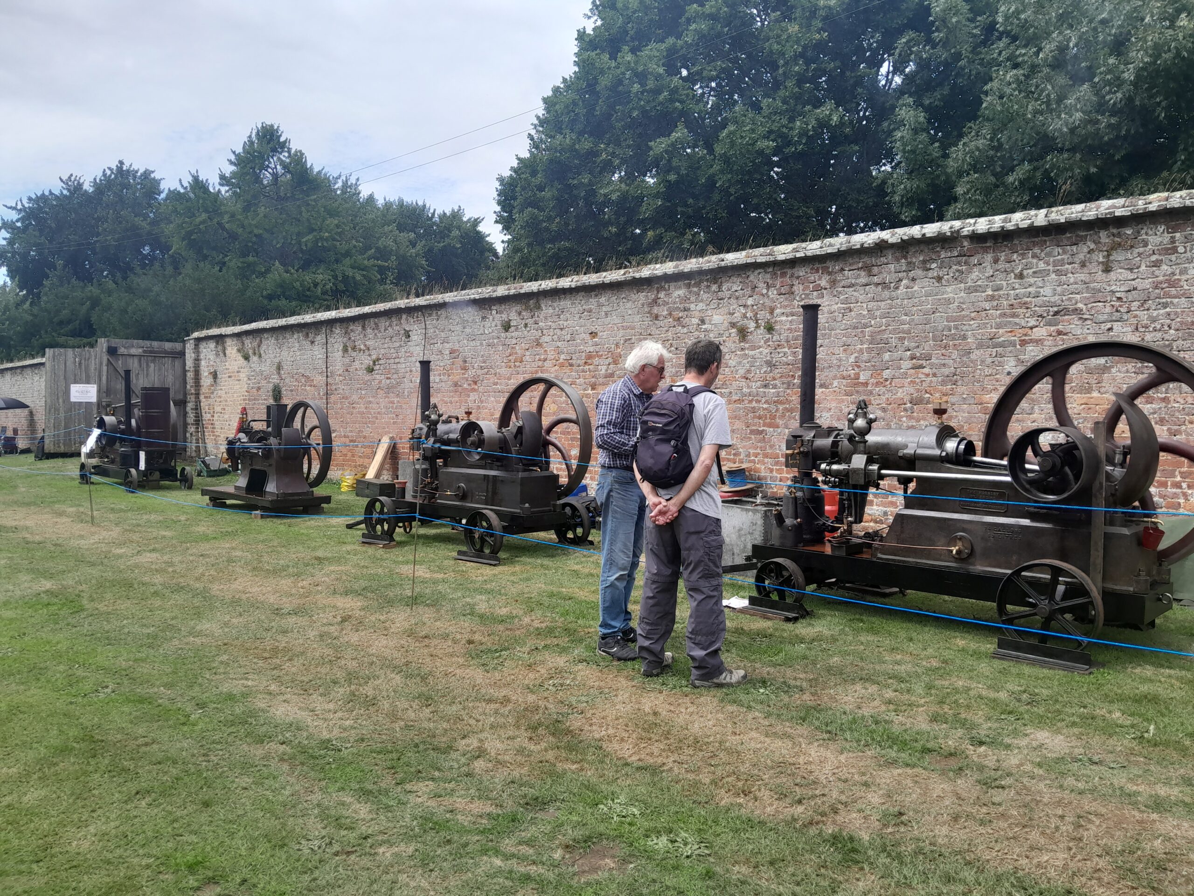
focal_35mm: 26
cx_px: 597
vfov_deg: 53.1
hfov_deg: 67.3
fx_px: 897
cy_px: 448
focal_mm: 3.98
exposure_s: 1/318
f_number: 1.8
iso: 40
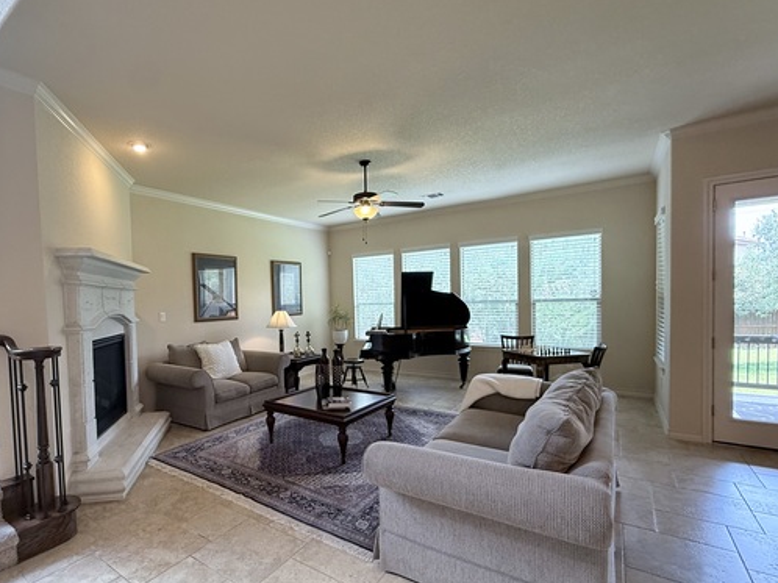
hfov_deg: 86.2
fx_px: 404
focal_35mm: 18
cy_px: 317
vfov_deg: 71.4
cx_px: 295
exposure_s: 1/120
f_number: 2.2
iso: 250
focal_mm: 2.22
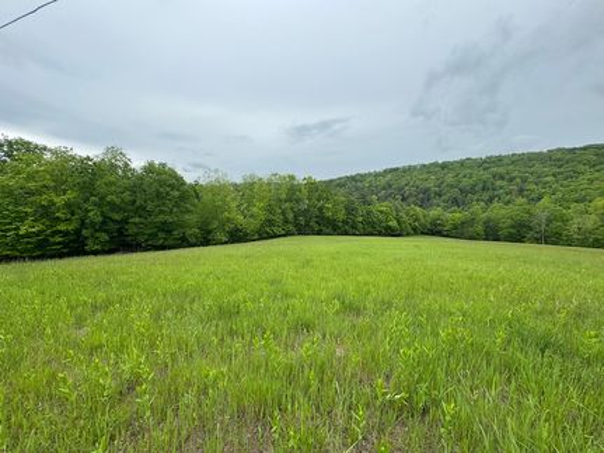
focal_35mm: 14
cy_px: 226
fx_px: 244
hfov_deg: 102.1
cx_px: 302
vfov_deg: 85.6
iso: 50
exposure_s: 1/741
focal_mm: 2.22
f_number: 2.2
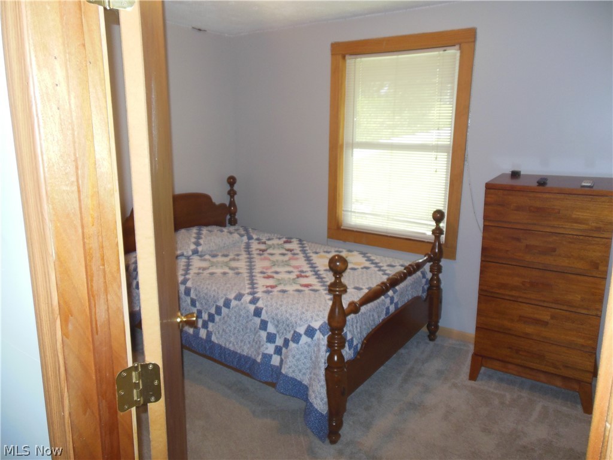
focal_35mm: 25
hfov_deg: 69.4
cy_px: 230
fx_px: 443
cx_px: 306
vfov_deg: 54.9
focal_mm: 4.5
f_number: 3.2
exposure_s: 1/25
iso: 200
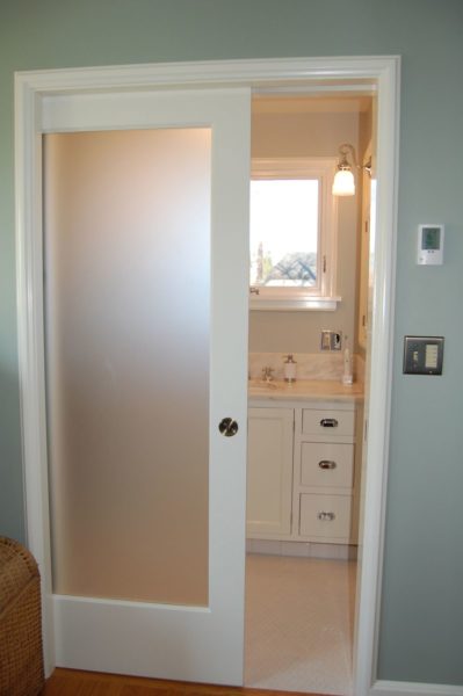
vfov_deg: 64.6
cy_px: 348
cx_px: 232
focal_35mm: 28
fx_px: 551
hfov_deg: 45.6
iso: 400
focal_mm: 19
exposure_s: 1/160
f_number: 3.5
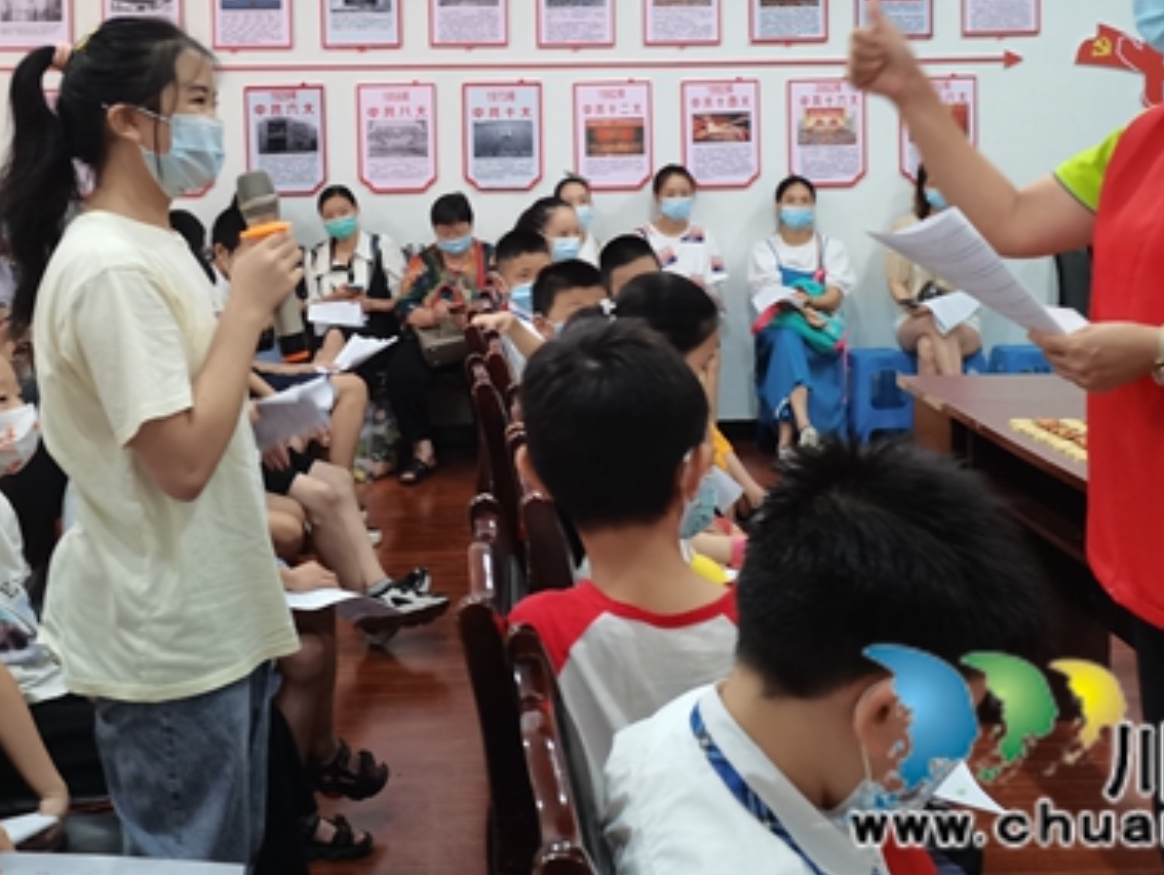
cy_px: 206
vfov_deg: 32.2
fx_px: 1480
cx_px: 539
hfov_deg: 42.9
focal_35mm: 44
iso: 400
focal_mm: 5.58
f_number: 1.8
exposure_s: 1/33.3
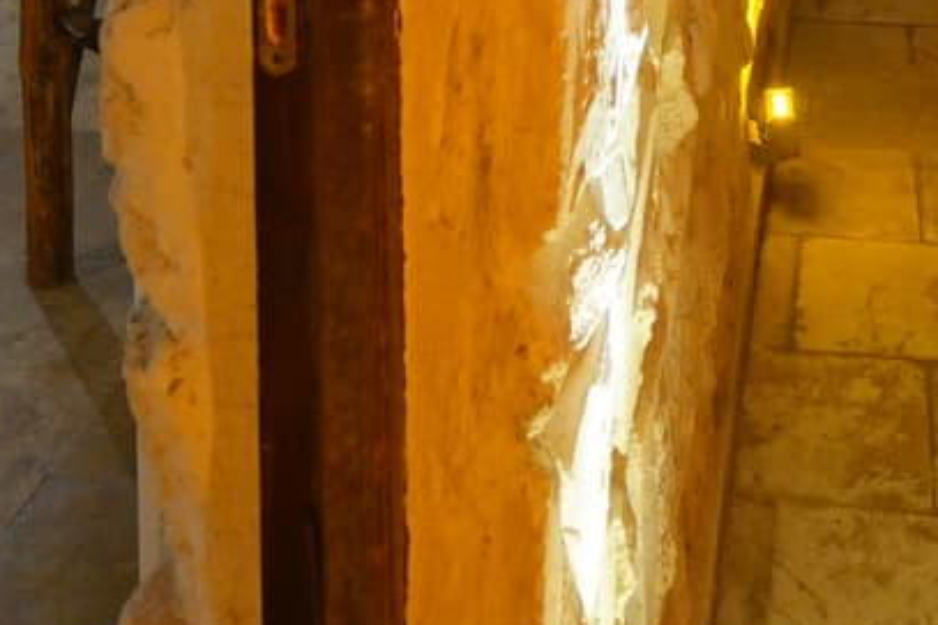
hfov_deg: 33.5
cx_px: 661
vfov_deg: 17.5
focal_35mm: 59
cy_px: -574
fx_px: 1537
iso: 1250
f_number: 4
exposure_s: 1/20
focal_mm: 12
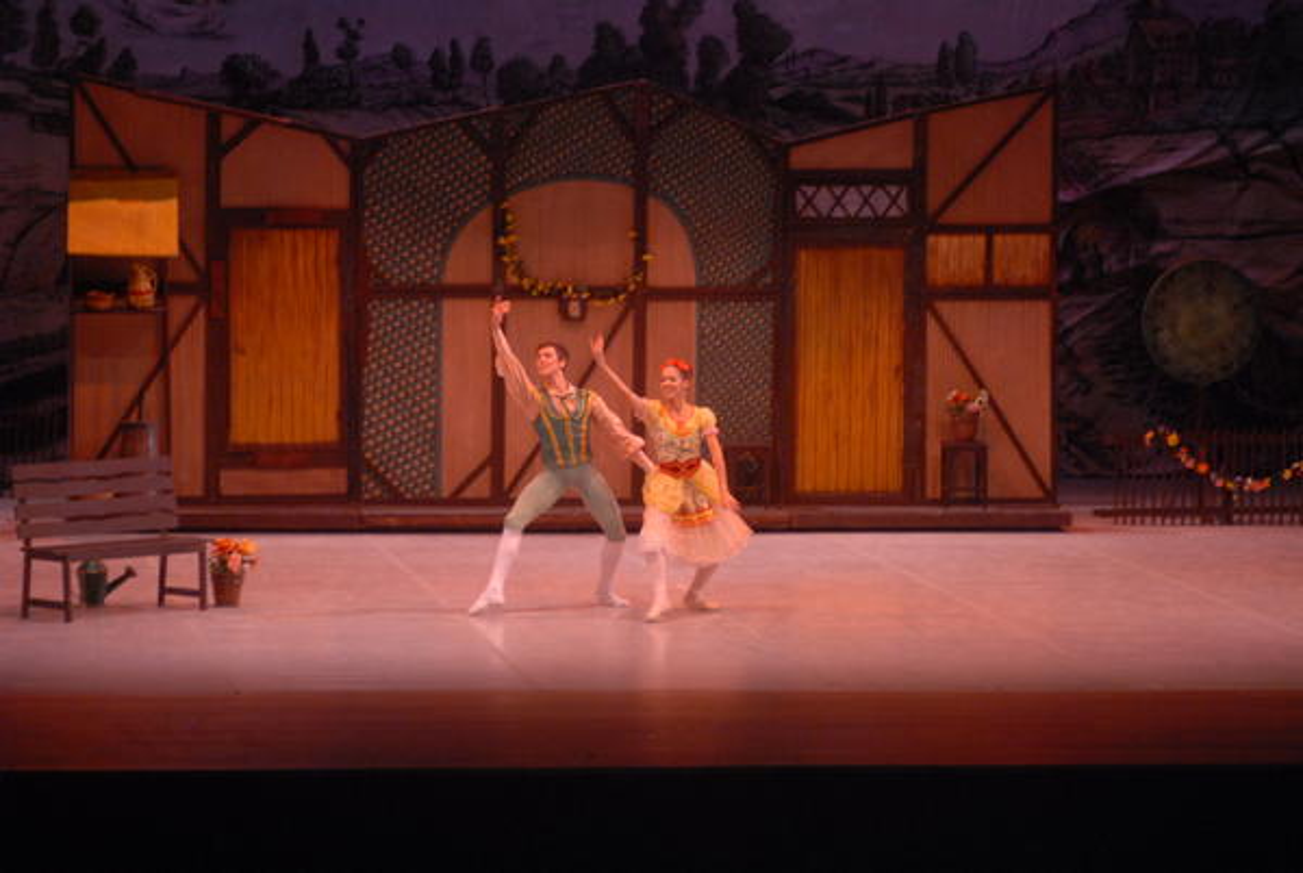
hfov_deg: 13.7
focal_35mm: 150
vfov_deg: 9.2
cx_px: 652
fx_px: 5437
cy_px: 436
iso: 800
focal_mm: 100
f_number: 4.5
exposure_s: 1/80
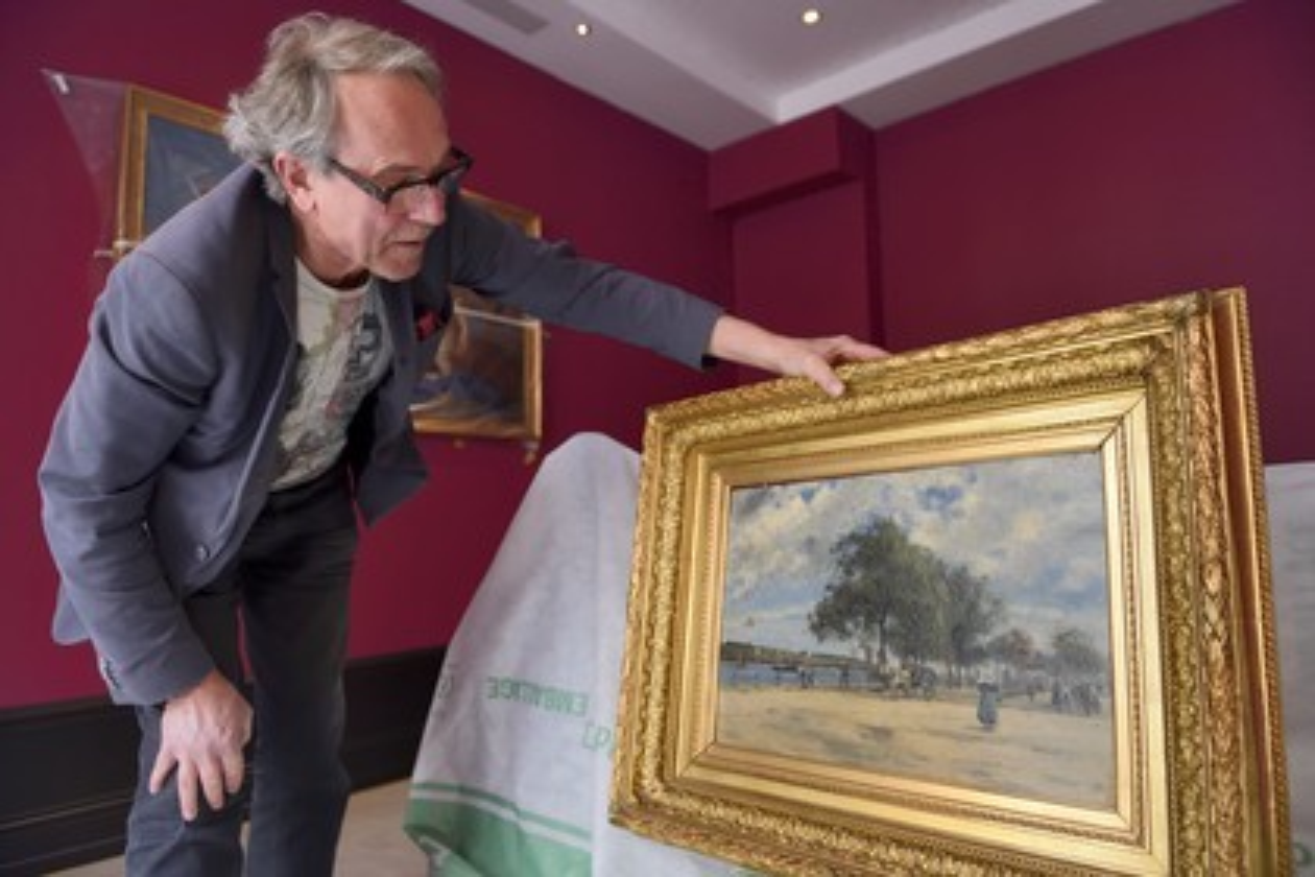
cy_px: 438
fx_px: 877
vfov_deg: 53.1
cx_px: 658
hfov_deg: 73.7
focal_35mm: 24
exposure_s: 1/60
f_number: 3.2
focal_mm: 24
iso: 800
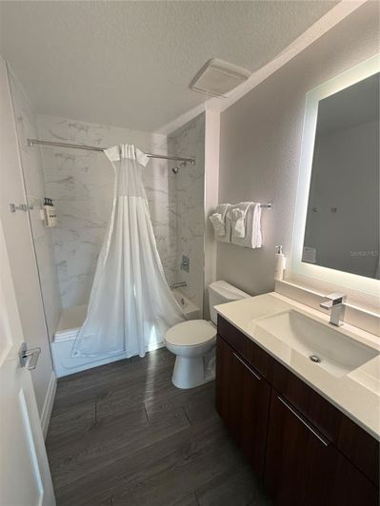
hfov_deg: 85.7
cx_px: 190
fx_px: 205
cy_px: 253
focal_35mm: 14
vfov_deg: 102.1
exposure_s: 1/120
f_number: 2.2
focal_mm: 2.22
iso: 160
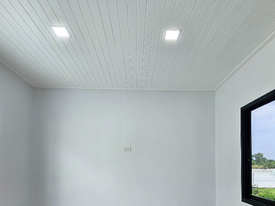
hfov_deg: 76.3
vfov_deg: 57.5
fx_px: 175
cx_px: 146
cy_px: 158
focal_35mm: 22
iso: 40
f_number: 2.2
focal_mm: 1.74
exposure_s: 1/50
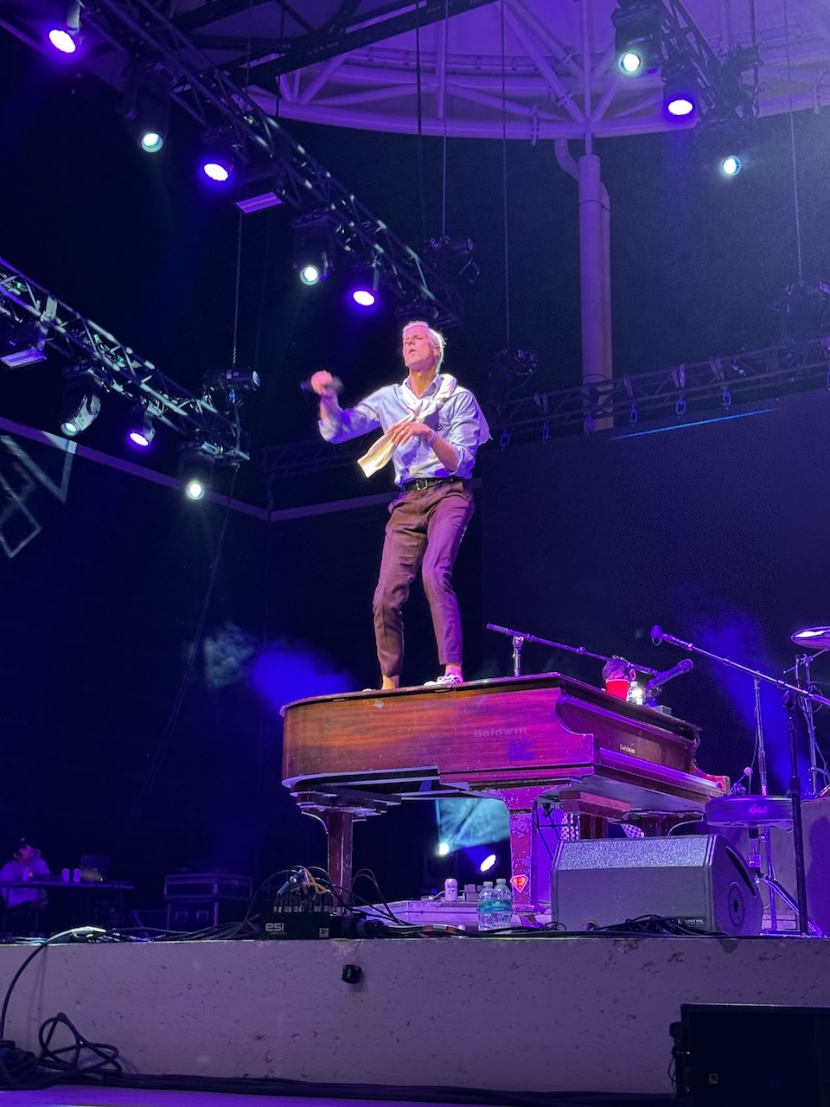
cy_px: 554
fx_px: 1535
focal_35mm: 48
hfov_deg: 30.3
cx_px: 415
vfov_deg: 39.7
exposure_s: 1/40
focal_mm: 6.76
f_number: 1.78
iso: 400
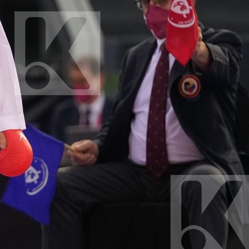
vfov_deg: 2.1
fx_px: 6909
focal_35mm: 849
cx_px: -98
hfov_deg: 2.1
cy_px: 53
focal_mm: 200
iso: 2500
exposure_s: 1/1000
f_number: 2.8
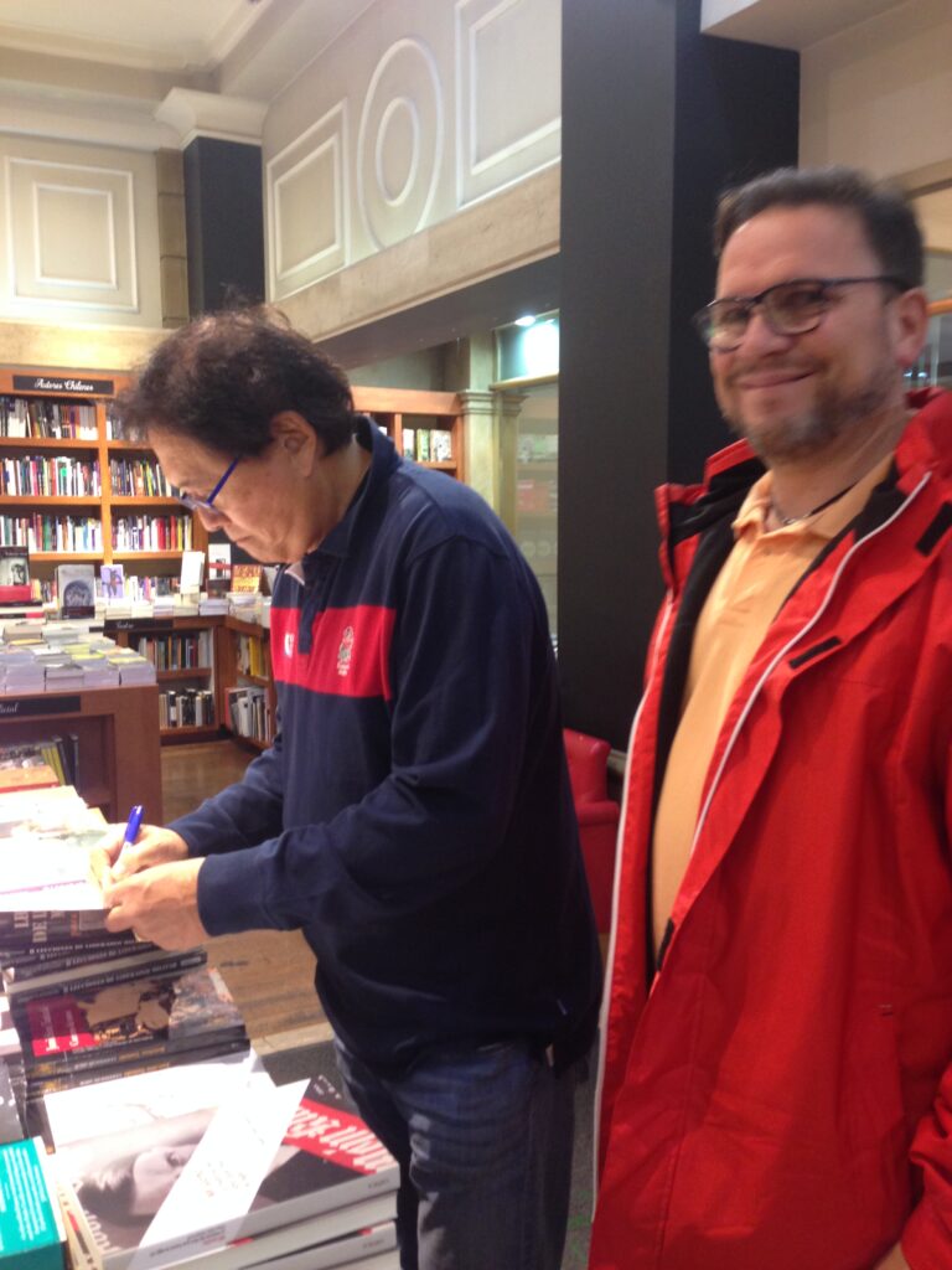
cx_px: 476
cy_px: 635
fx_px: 1210
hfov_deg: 42.9
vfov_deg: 55.4
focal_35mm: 33
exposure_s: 1/20
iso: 125
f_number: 2.4
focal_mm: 4.12
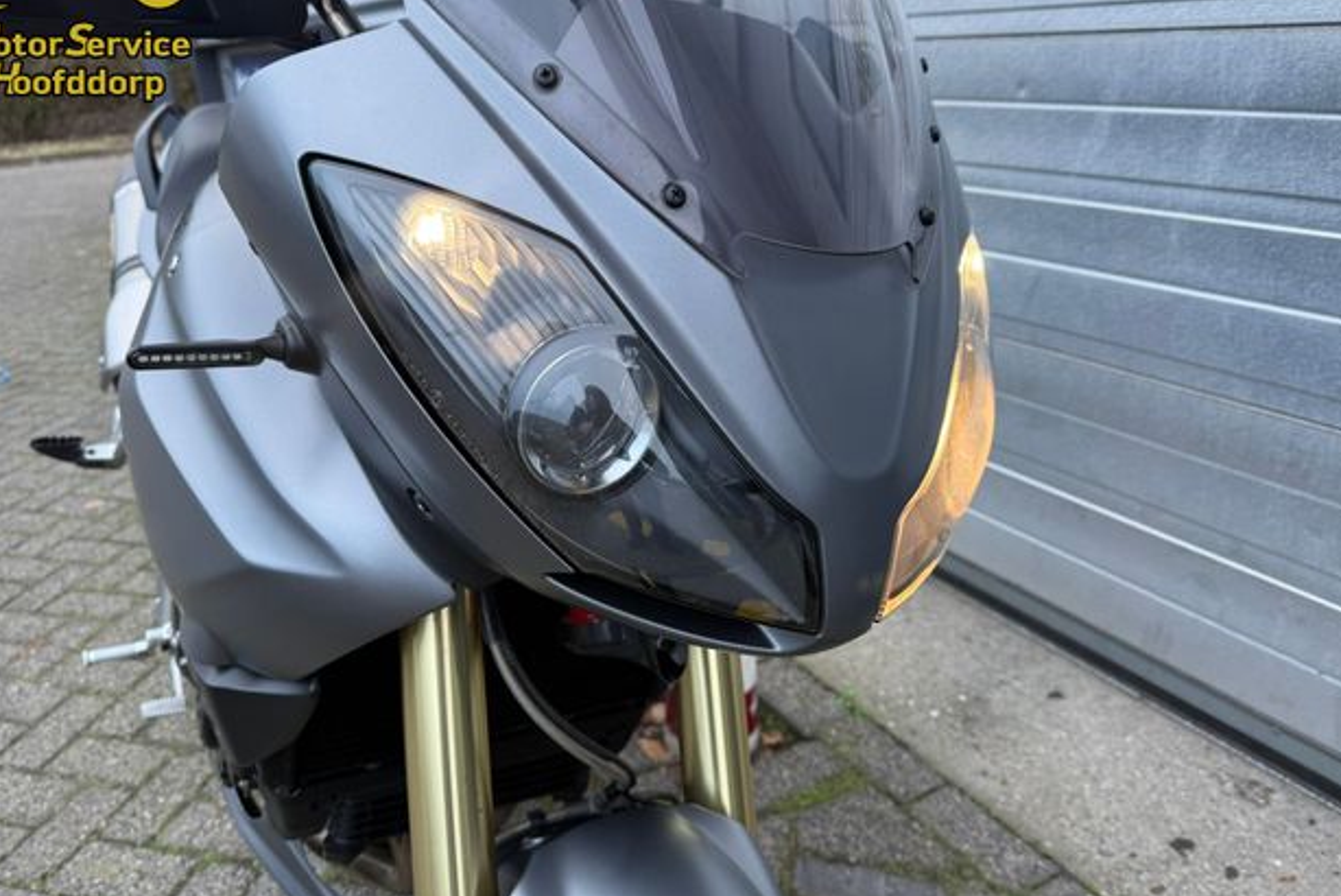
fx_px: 969
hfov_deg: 69.4
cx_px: 657
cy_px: 417
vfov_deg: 49.6
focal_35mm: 26
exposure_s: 1/121
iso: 125
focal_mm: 6.76
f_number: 1.78
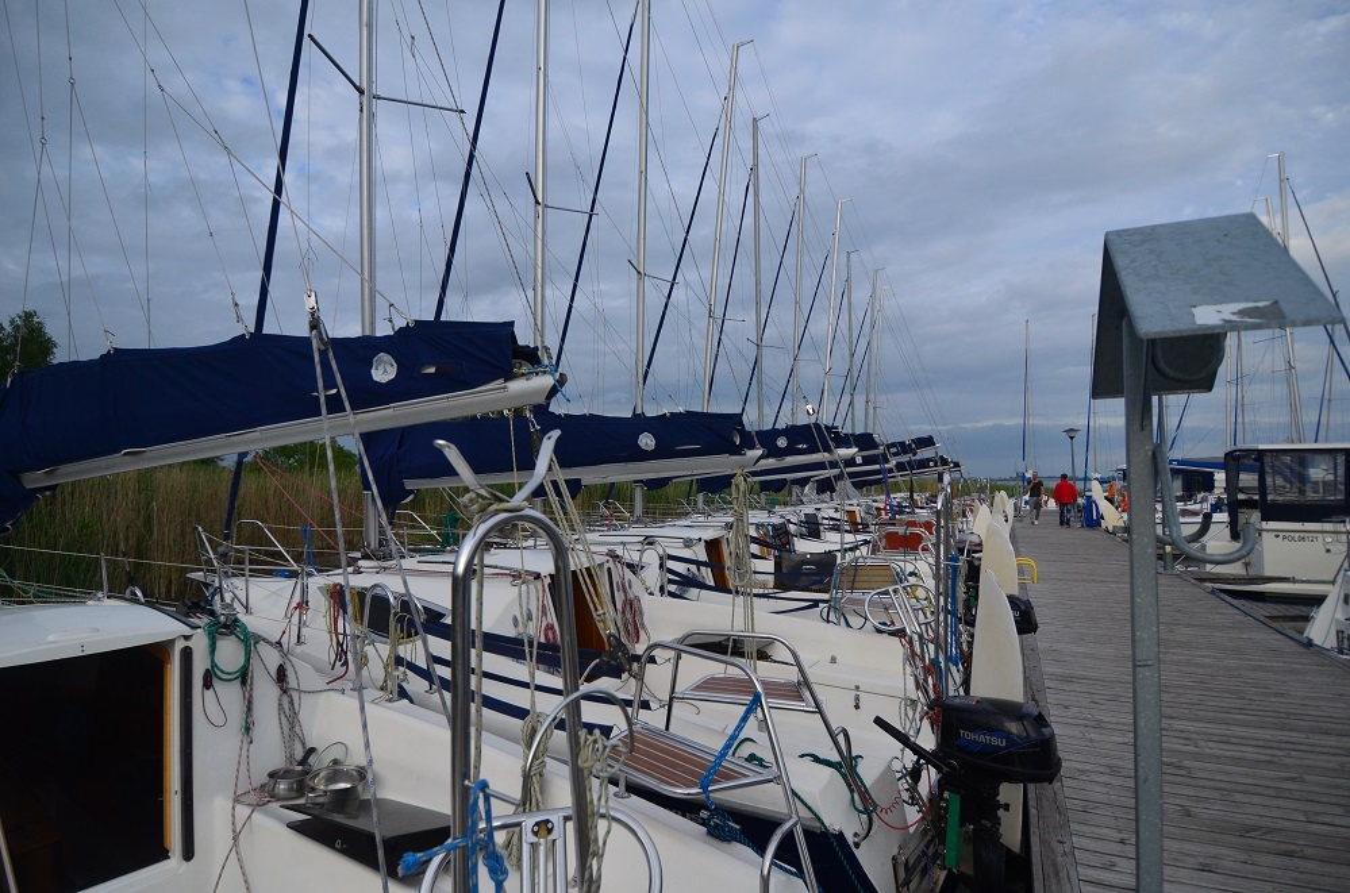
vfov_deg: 67.1
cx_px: 675
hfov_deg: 90.1
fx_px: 673
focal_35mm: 18
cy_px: 446
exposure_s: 1/3200
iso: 640
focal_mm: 12
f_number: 4
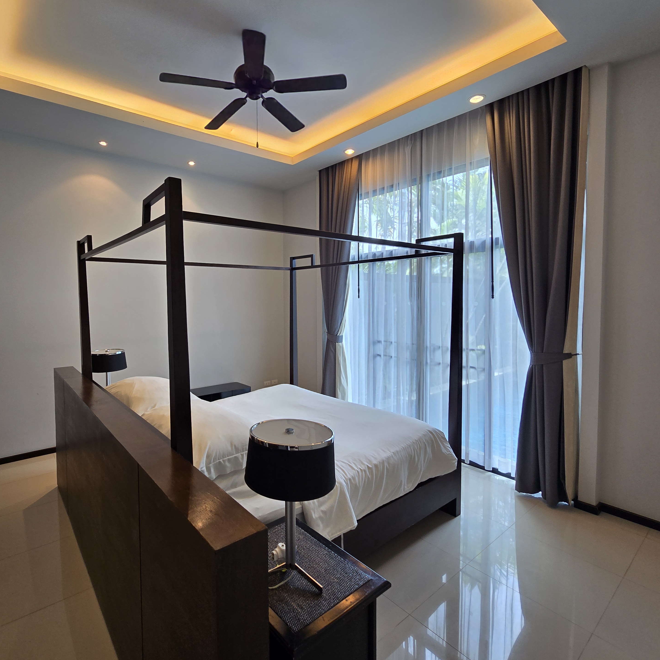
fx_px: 345
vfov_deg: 87.4
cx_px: 270
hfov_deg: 86.5
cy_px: 318
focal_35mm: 16
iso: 50
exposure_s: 1/50
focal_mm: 2.2
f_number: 2.2
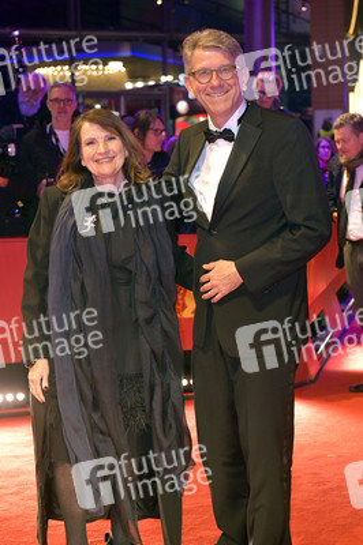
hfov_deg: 19.4
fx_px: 1061
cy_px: 272
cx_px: 182
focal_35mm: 70
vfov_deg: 28.9
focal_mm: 70
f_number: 5.6
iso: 1600
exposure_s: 1/200
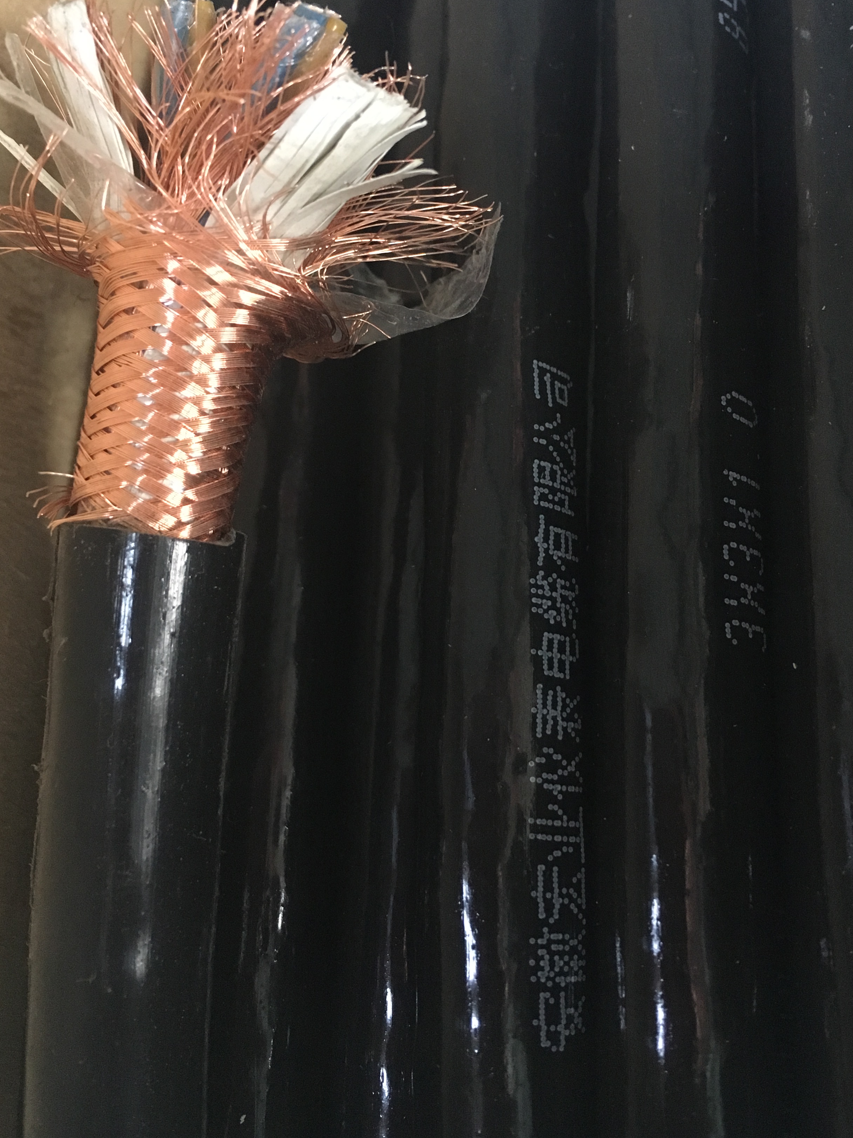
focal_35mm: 36
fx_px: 1183
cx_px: 446
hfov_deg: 39.6
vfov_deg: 51.2
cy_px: 485
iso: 200
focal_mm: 4.15
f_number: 2.2
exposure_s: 1/25
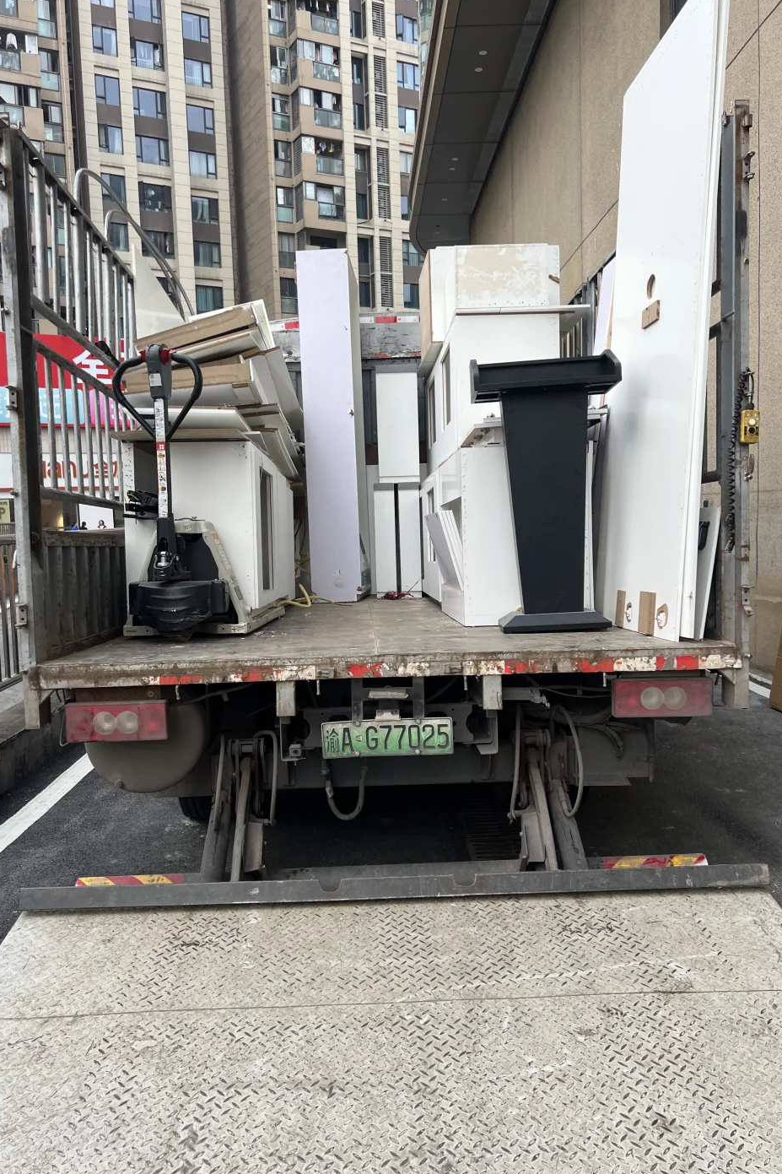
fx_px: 912
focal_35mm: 28
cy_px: 590
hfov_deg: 46.4
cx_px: 377
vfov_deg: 65.5
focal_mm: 5.7
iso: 40
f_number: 1.5
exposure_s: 1/254
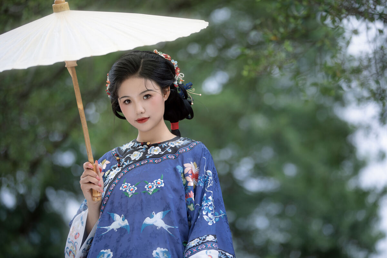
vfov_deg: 11.1
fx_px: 1333
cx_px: 194
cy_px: 129
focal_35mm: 124
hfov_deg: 16.5
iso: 160
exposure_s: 1/640
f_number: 2.8
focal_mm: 125
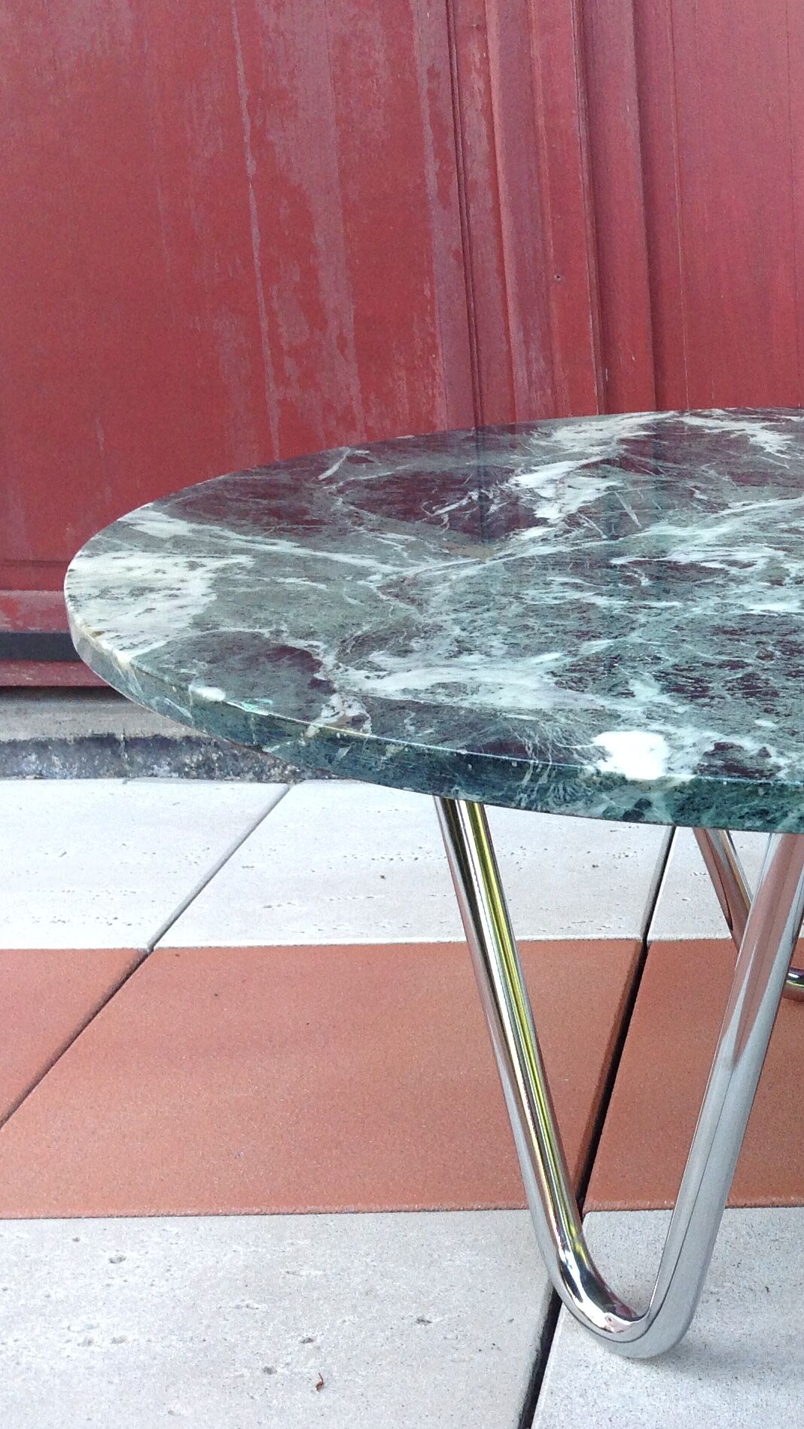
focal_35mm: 52
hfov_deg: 21.6
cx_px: 927
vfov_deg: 39.9
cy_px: 717
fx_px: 1970
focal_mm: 4.28
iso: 80
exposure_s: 1/120
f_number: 2.4
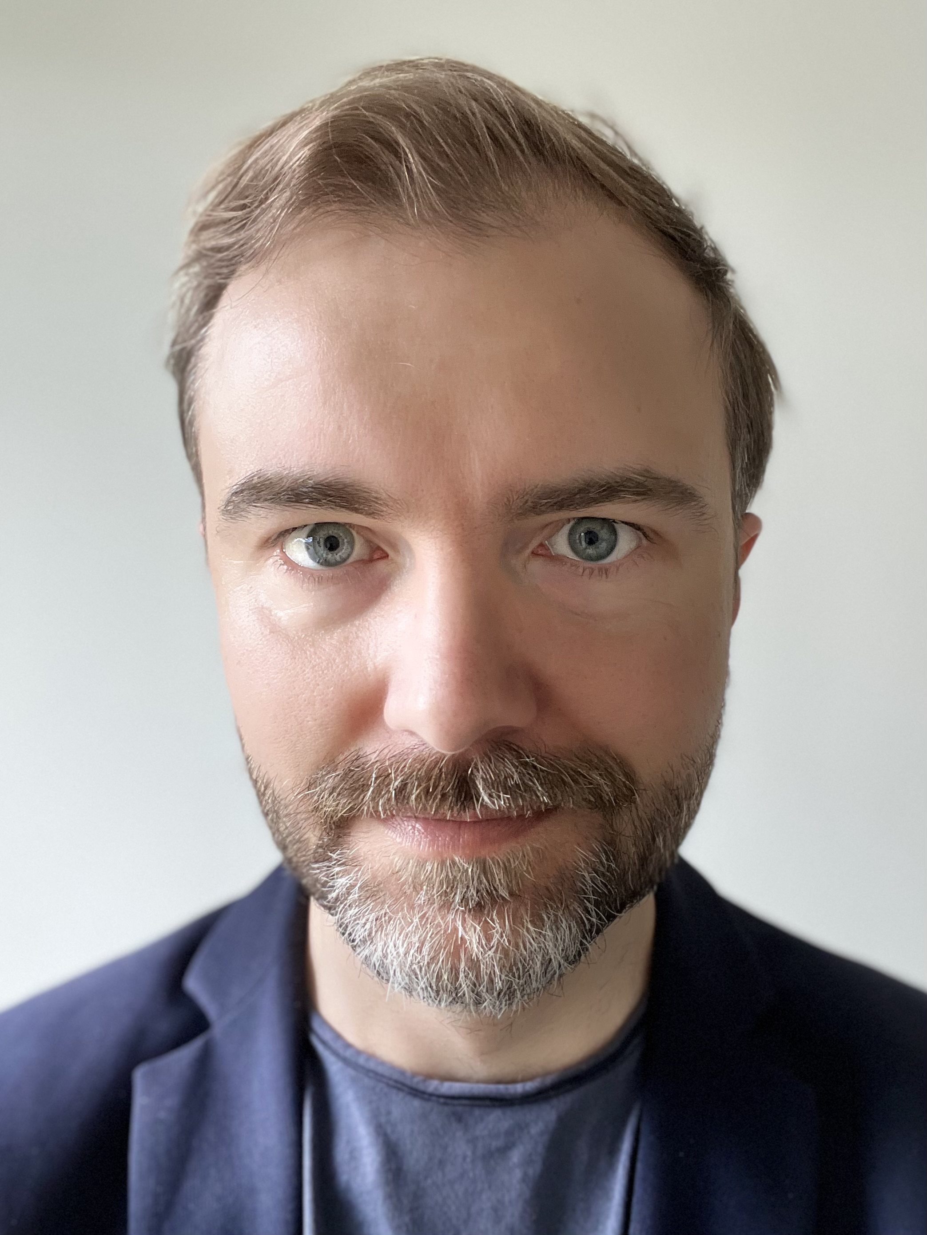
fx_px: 1071
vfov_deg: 60.0
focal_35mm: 30
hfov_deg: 46.8
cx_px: 464
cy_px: 618
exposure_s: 1/60
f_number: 2.2
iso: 160
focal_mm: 2.71
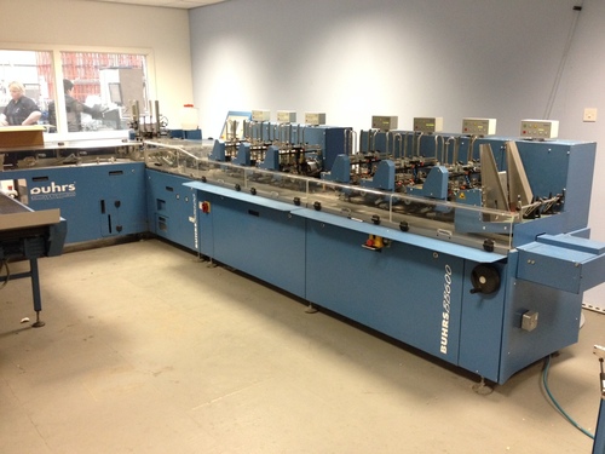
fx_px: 612
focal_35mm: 35
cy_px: 227
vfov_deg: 40.7
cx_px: 302
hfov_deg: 52.6
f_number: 2.4
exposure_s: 1/20
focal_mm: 4.28
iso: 250
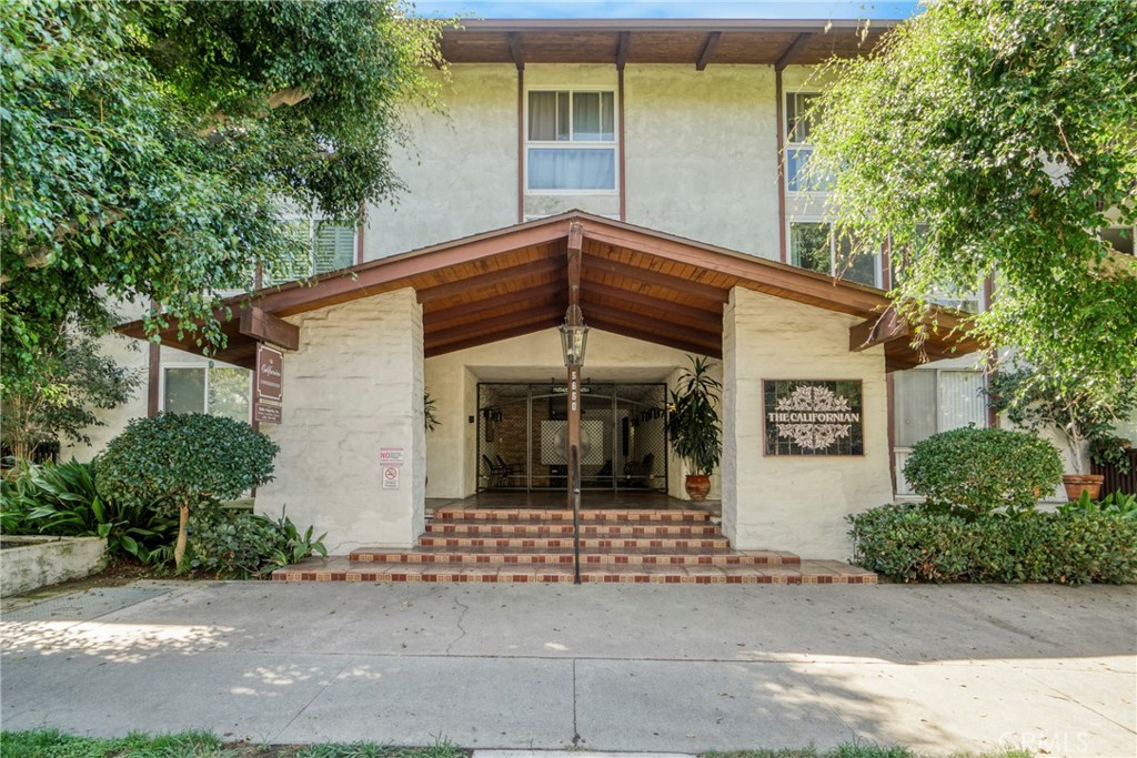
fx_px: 569
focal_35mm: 18
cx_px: 568
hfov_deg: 90.0
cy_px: 379
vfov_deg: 67.4
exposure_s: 1/30
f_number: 4.5
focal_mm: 12
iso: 250
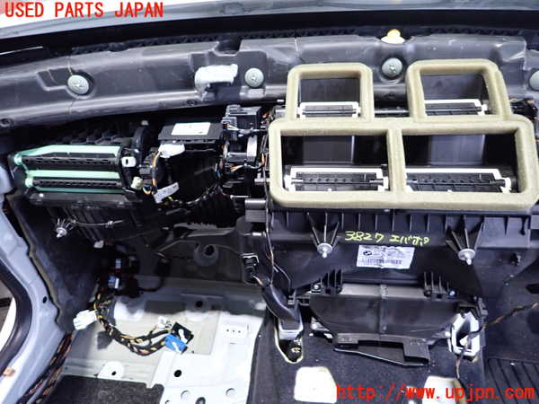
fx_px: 389
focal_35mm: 25
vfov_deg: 54.9
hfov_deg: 69.4
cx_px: 270
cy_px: 202
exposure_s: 1/30
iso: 640
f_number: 2
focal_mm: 4.5
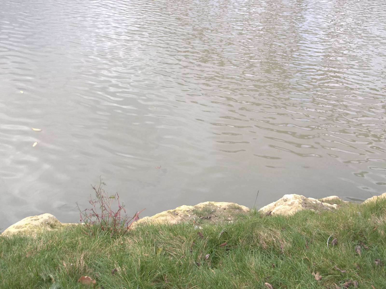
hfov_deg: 55.4
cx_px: 193
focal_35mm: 33
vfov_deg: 42.9
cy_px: 144
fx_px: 368
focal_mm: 5.9
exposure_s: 1/125
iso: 80
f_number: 3.3
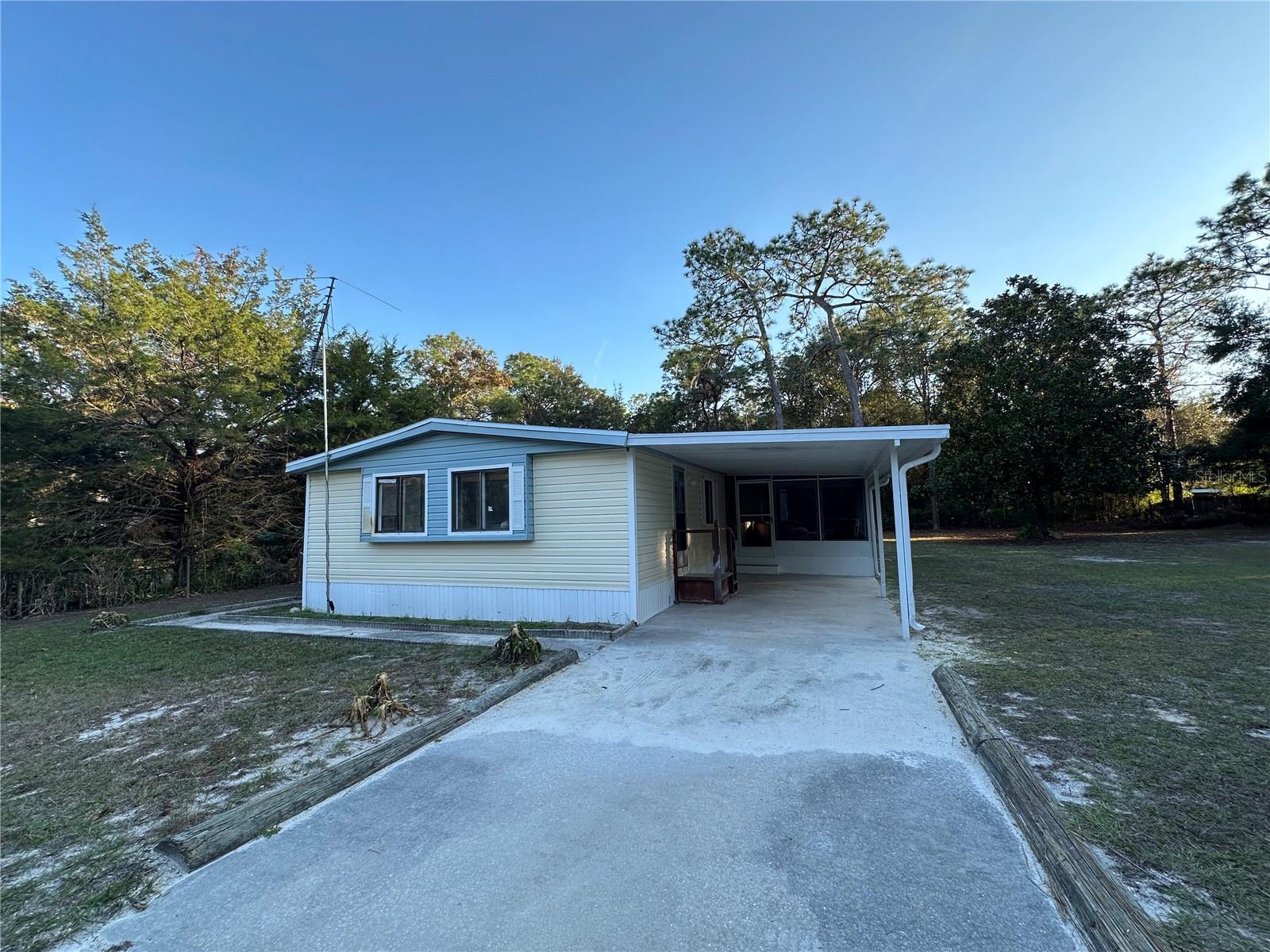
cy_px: 476
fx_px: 514
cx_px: 635
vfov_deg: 85.7
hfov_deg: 102.1
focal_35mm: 14
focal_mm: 2.22
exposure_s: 1/399
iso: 40
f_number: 2.2
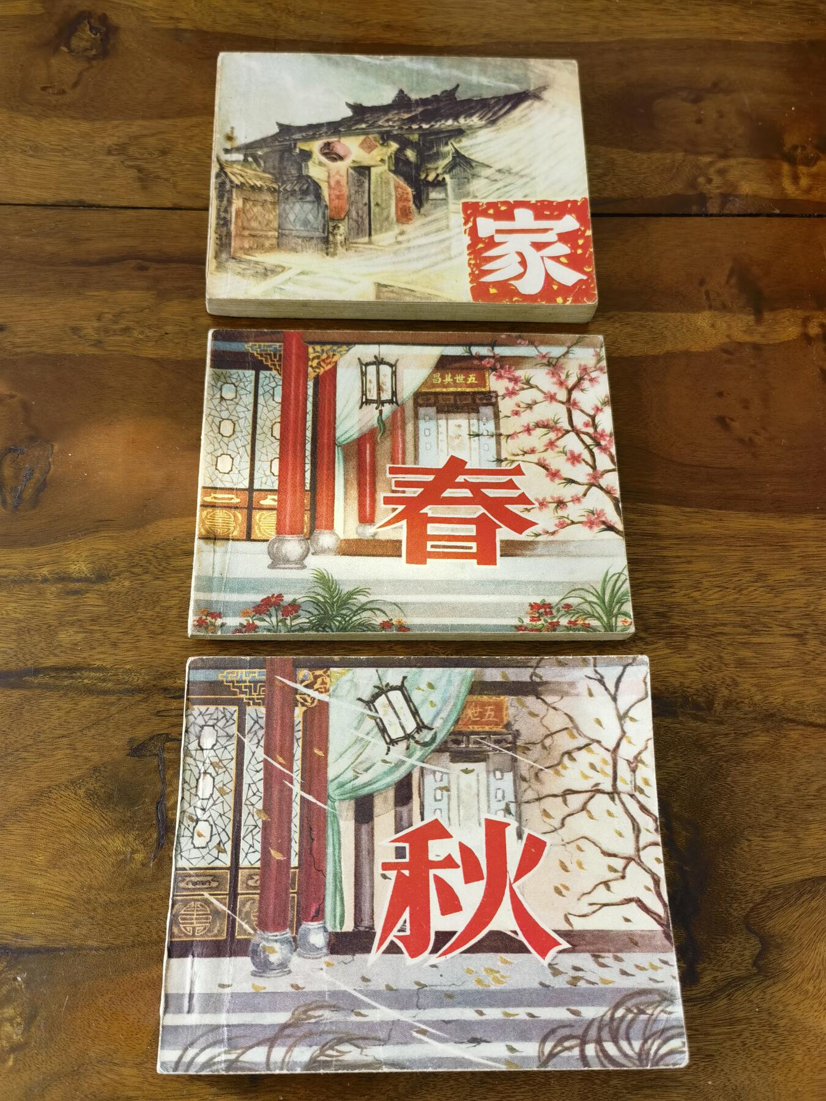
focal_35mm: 30
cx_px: 413
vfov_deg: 60.0
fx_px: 954
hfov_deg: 46.8
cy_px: 550
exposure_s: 1/120
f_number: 1.9
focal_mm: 6.67
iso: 100
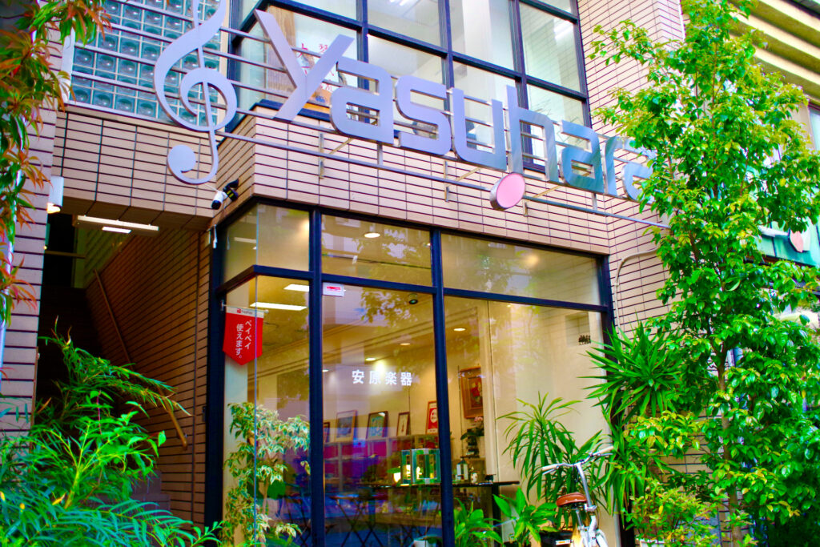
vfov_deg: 41.7
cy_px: 274
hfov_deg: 59.5
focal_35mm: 32
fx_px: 718
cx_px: 410
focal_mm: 21
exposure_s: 1/80
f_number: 3.2
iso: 400
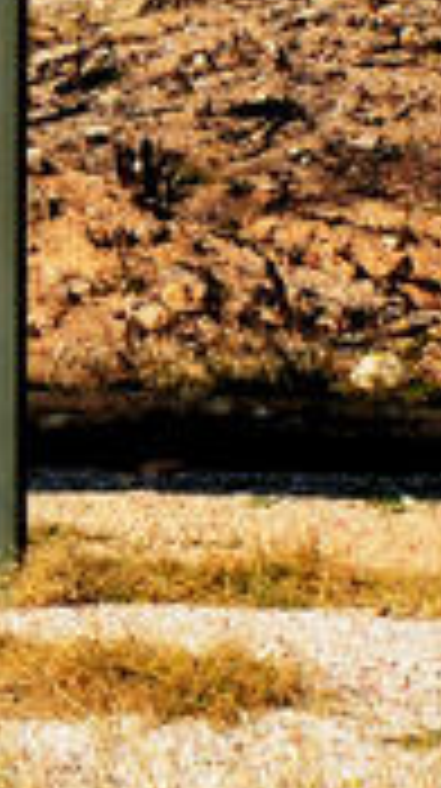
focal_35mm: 518
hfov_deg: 2.3
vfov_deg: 4.2
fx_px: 10805
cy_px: 50
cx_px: -1472
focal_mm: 66
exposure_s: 1/125
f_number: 11
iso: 100
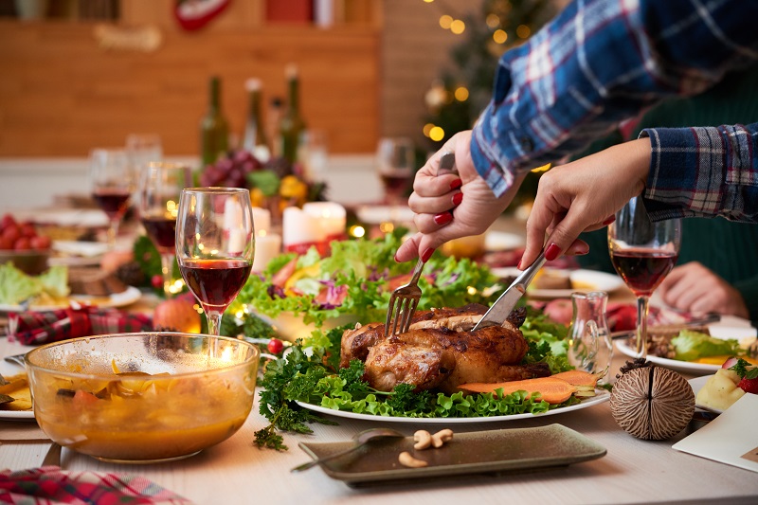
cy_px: 252
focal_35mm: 60
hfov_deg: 33.4
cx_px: 379
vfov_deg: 22.6
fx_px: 1263
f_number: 4
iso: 1250
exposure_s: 1/125
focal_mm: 60
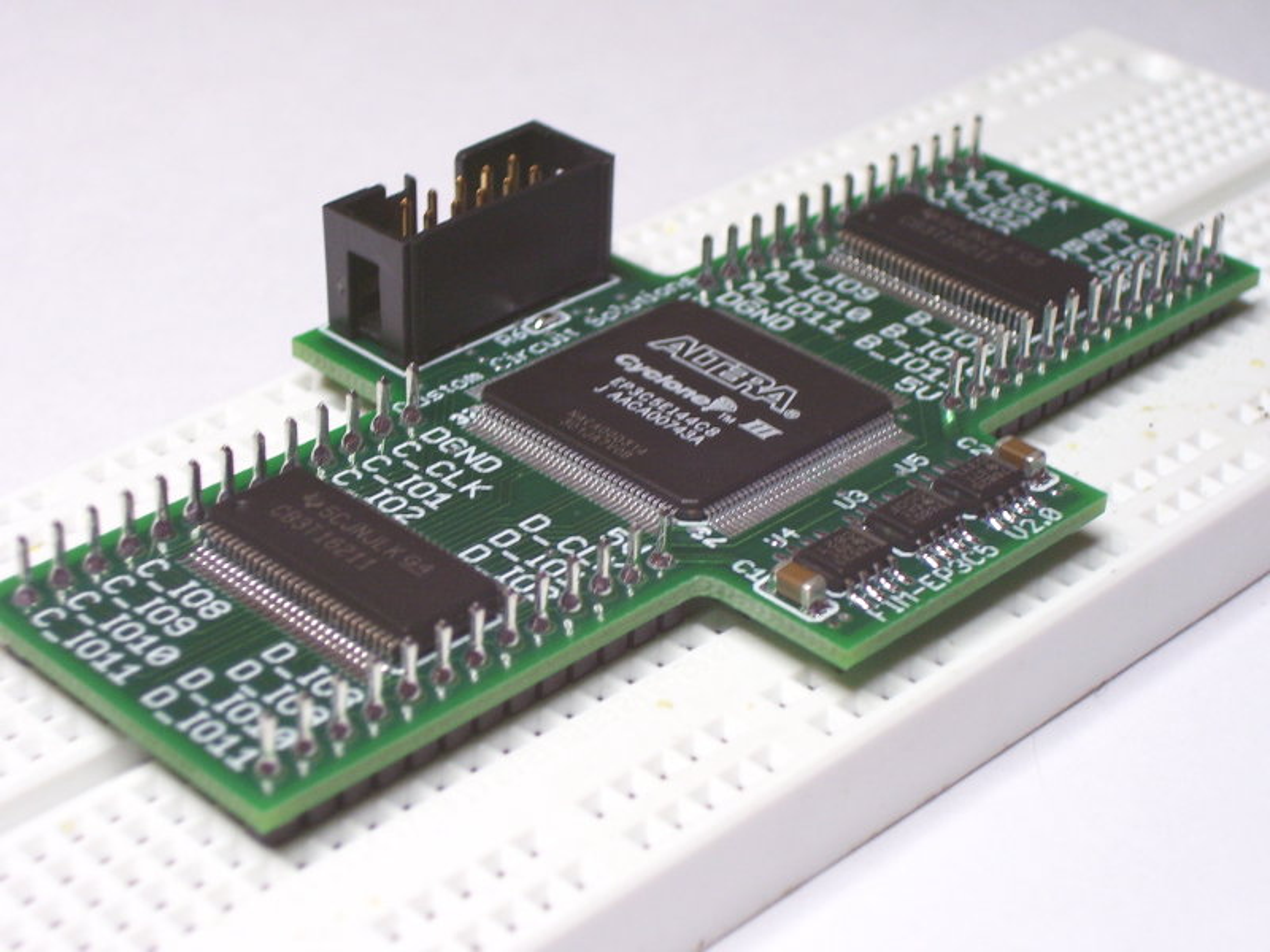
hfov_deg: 23.8
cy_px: 476
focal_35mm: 82
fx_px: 3008
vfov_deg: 18.0
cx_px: 635
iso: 160
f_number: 4.1
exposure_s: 1/20
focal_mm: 13.5
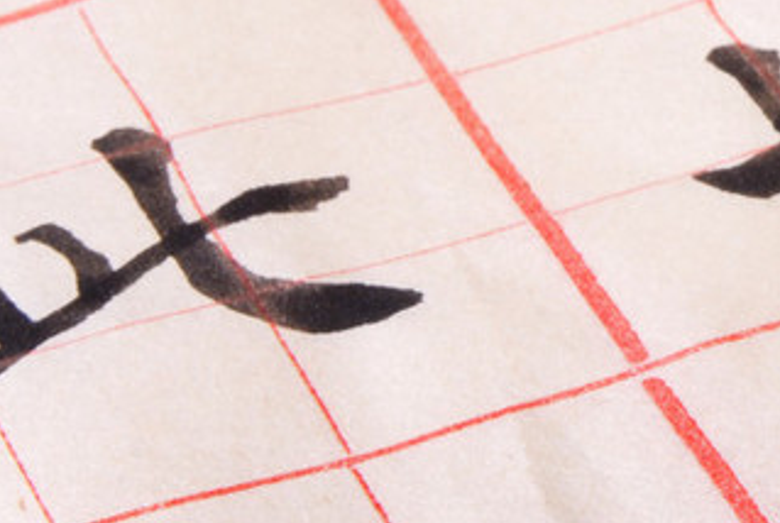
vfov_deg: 3.3
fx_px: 9179
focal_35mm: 423
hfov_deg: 4.8
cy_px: -21
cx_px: 1093
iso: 100
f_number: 25
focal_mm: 75
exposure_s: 1/200
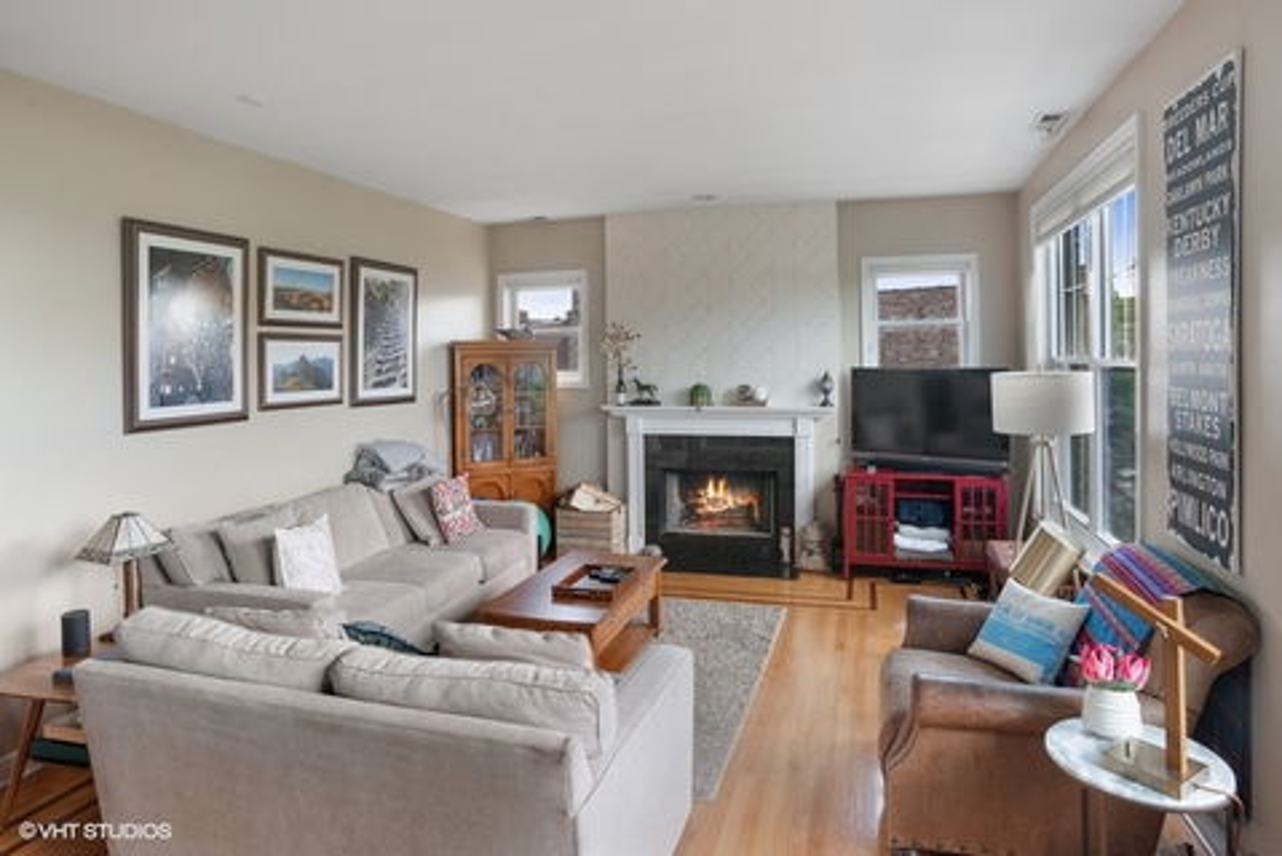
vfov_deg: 62.0
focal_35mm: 20
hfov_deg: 83.9
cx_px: 641
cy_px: 428
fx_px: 713
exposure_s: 1/6
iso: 400
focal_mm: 20
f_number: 8
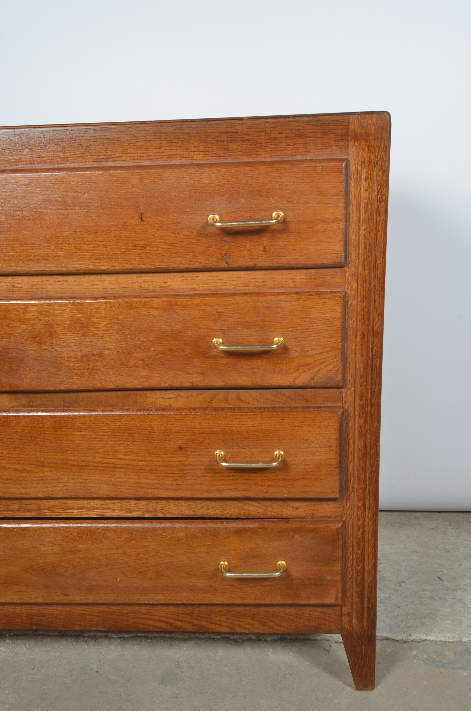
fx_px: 710
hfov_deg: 36.7
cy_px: 356
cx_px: 236
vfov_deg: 53.2
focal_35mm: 36
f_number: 11
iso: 100
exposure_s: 1/125
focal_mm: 24
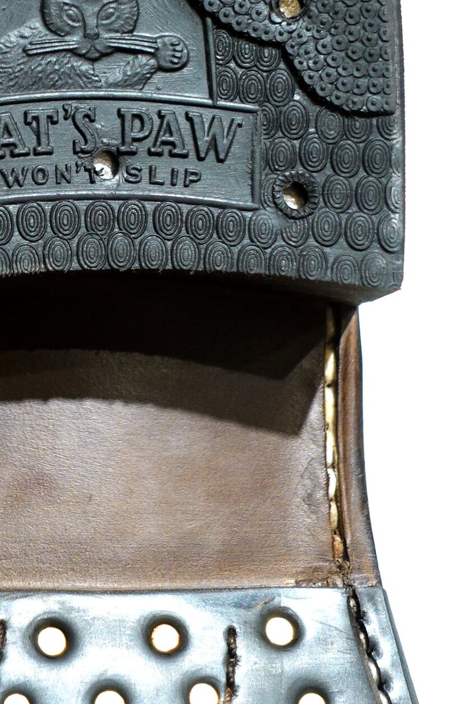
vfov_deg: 14.4
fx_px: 2775
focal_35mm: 142
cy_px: 171
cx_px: 111
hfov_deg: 9.6
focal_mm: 25.7
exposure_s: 1/80
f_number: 2.8
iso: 400
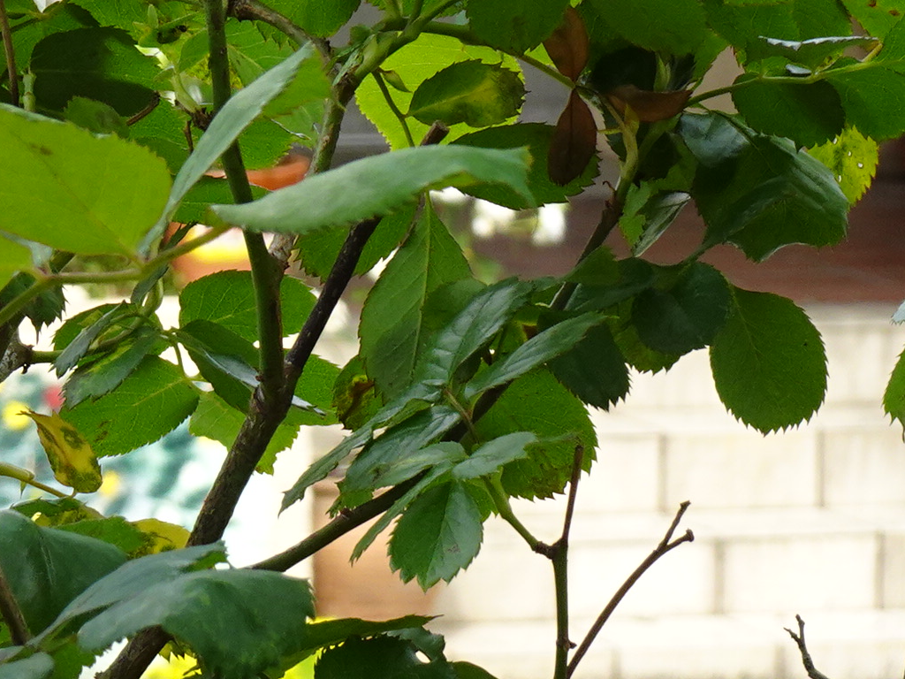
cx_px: -97
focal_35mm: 329
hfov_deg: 6.0
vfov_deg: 4.5
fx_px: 8601
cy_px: 329
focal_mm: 20.59
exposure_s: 1/160
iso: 125
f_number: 5.6
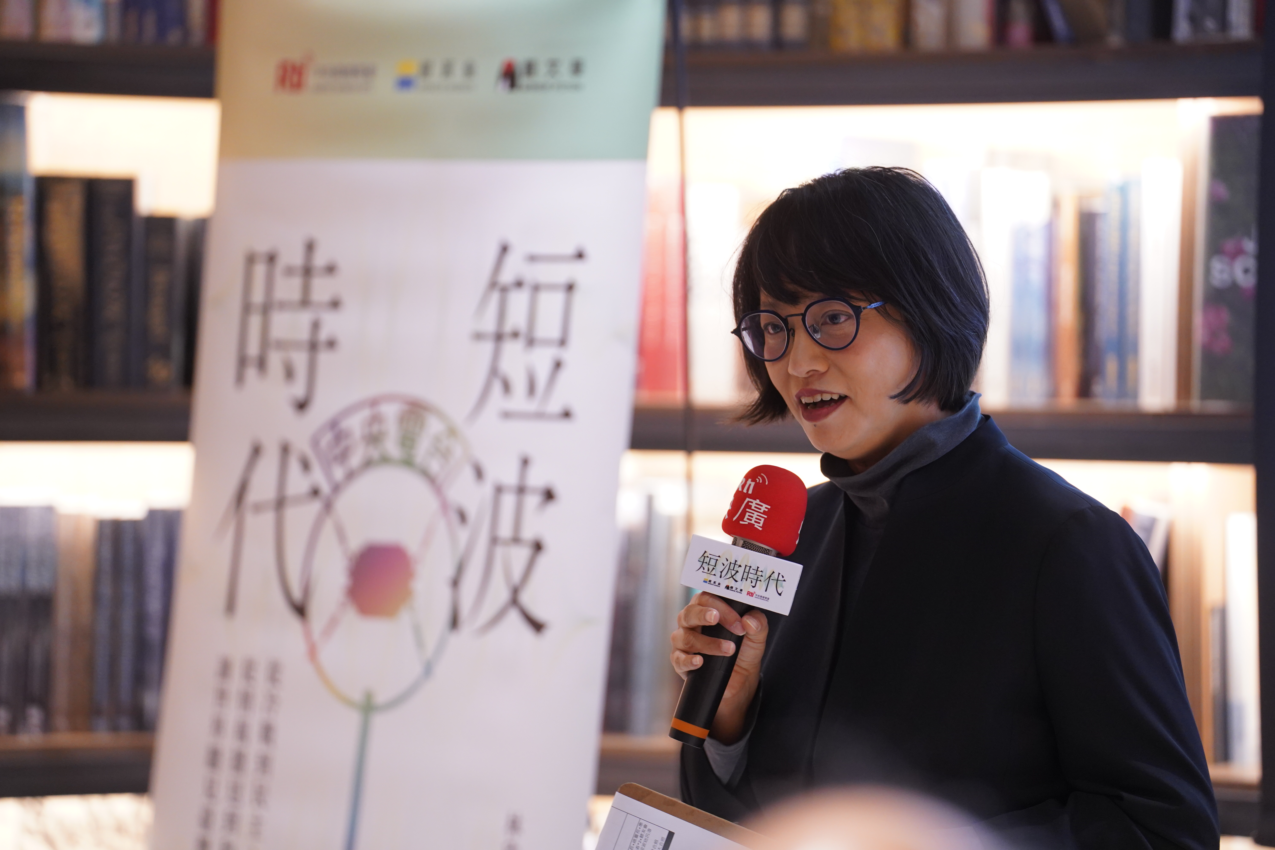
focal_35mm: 163
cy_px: 425
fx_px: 5772
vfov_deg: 8.4
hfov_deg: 12.6
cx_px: 638
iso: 2000
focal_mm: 163
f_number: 2.8
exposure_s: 1/160
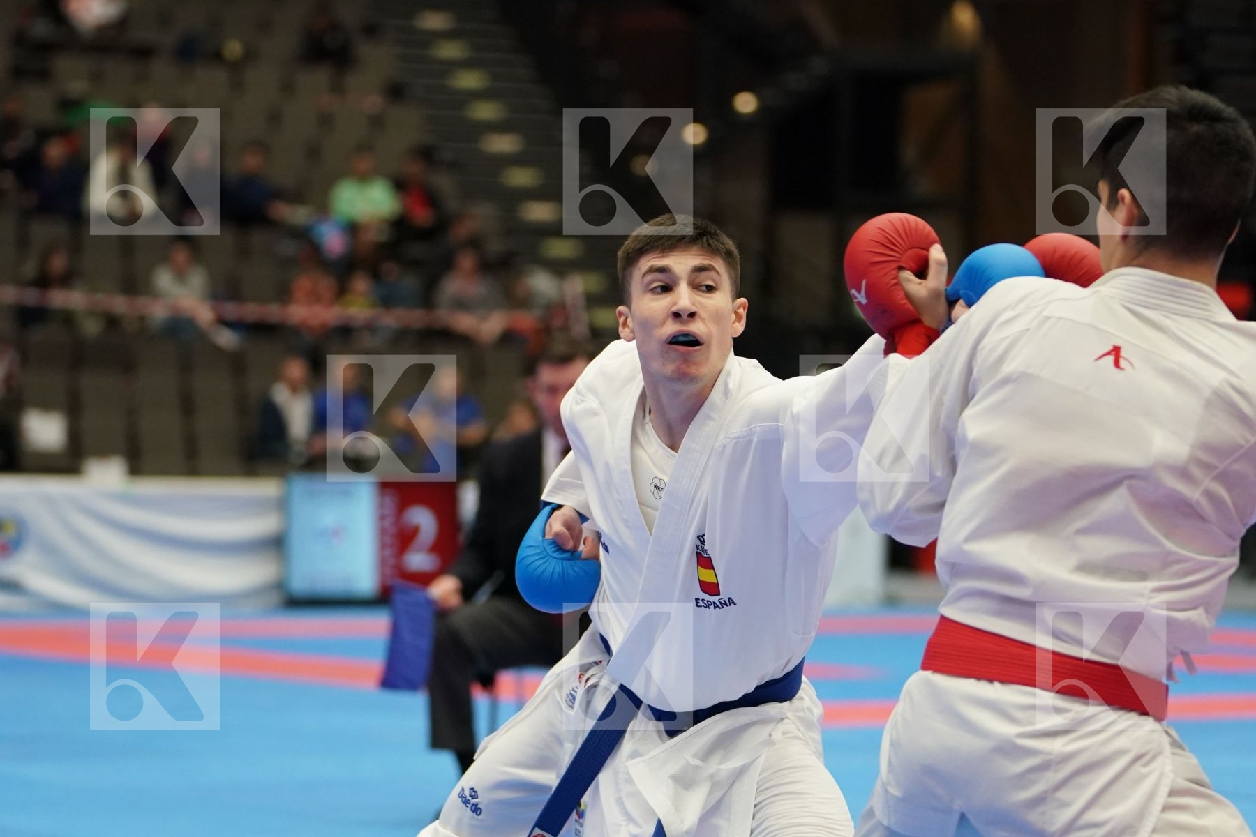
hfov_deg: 13.2
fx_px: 5442
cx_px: 628
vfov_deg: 8.8
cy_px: 418
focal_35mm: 156
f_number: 2.8
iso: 2500
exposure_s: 1/1000
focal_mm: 104
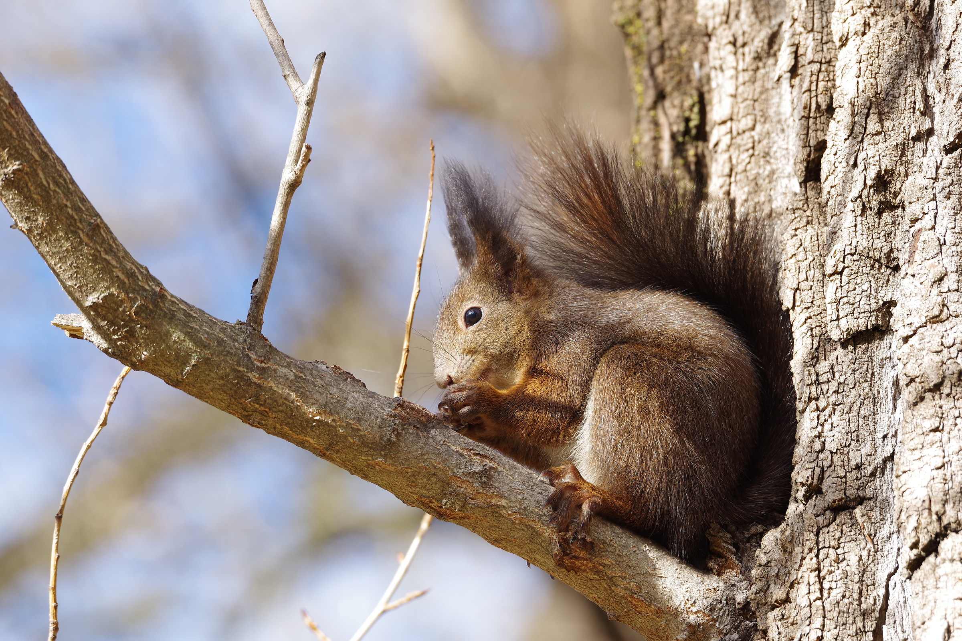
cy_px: 320
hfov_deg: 6.9
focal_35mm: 300
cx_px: 481
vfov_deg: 4.6
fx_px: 8014
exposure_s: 1/200
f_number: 6.3
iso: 200
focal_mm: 200
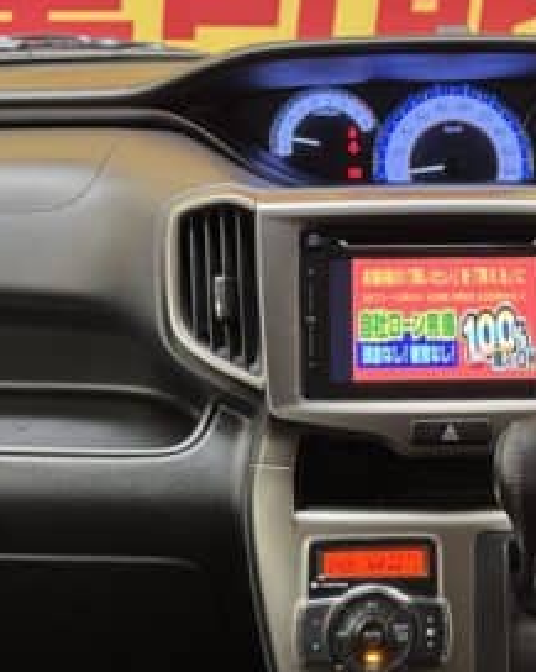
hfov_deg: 21.4
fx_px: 1371
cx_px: 526
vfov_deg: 27.5
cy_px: 405
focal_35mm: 69
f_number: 1.78
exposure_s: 1/50
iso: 200
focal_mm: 6.76
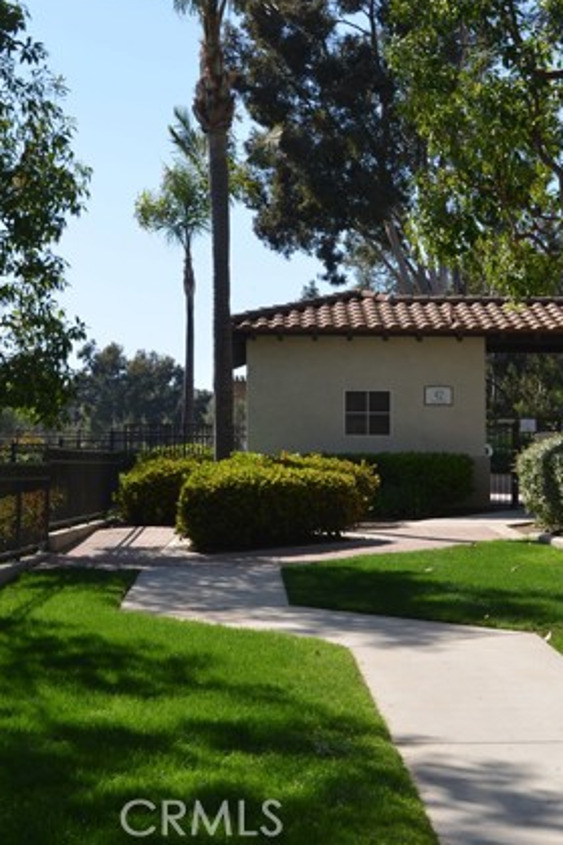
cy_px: 419
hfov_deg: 21.1
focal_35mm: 64
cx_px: 385
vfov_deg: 31.4
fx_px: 1502
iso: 100
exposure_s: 1/200
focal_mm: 28
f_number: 8
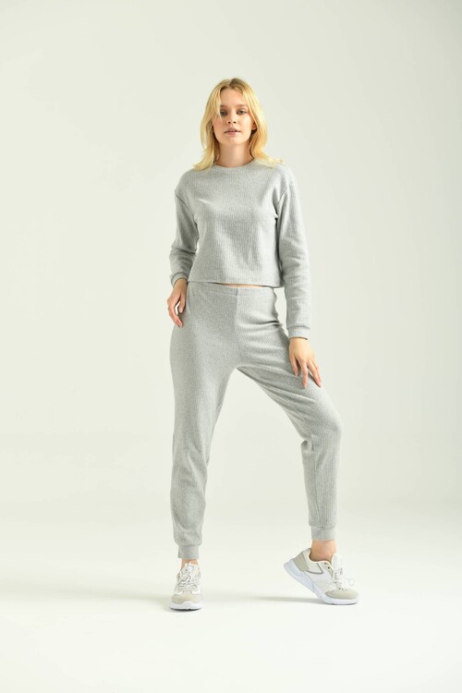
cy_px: 346
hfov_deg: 16.1
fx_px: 1636
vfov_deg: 23.9
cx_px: 231
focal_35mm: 85
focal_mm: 85
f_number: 5.6
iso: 125
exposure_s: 1/160
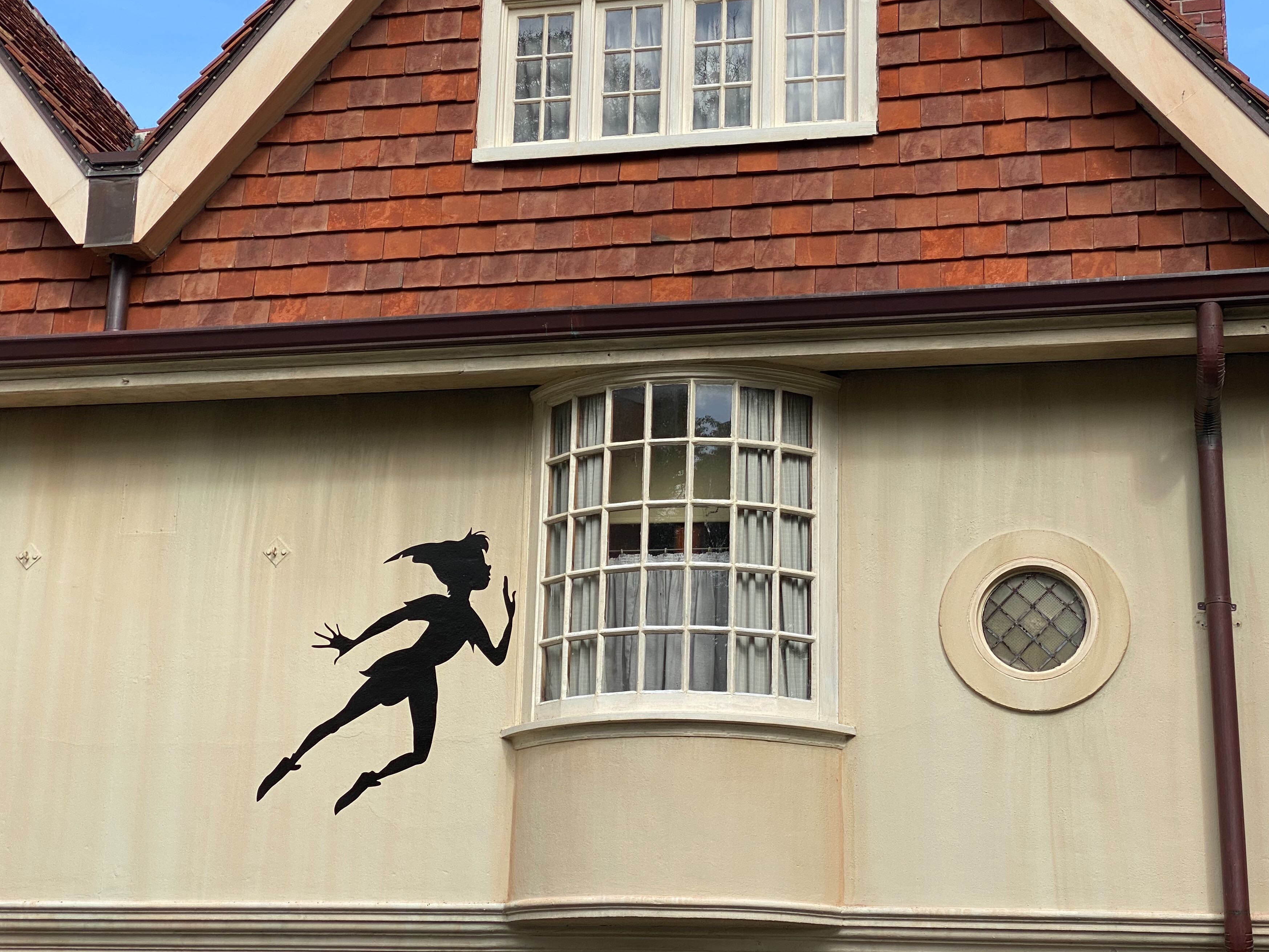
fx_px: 2200
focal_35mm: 60
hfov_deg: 32.2
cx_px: 581
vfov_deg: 24.4
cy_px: 484
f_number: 2
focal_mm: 6
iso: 20
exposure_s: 1/841
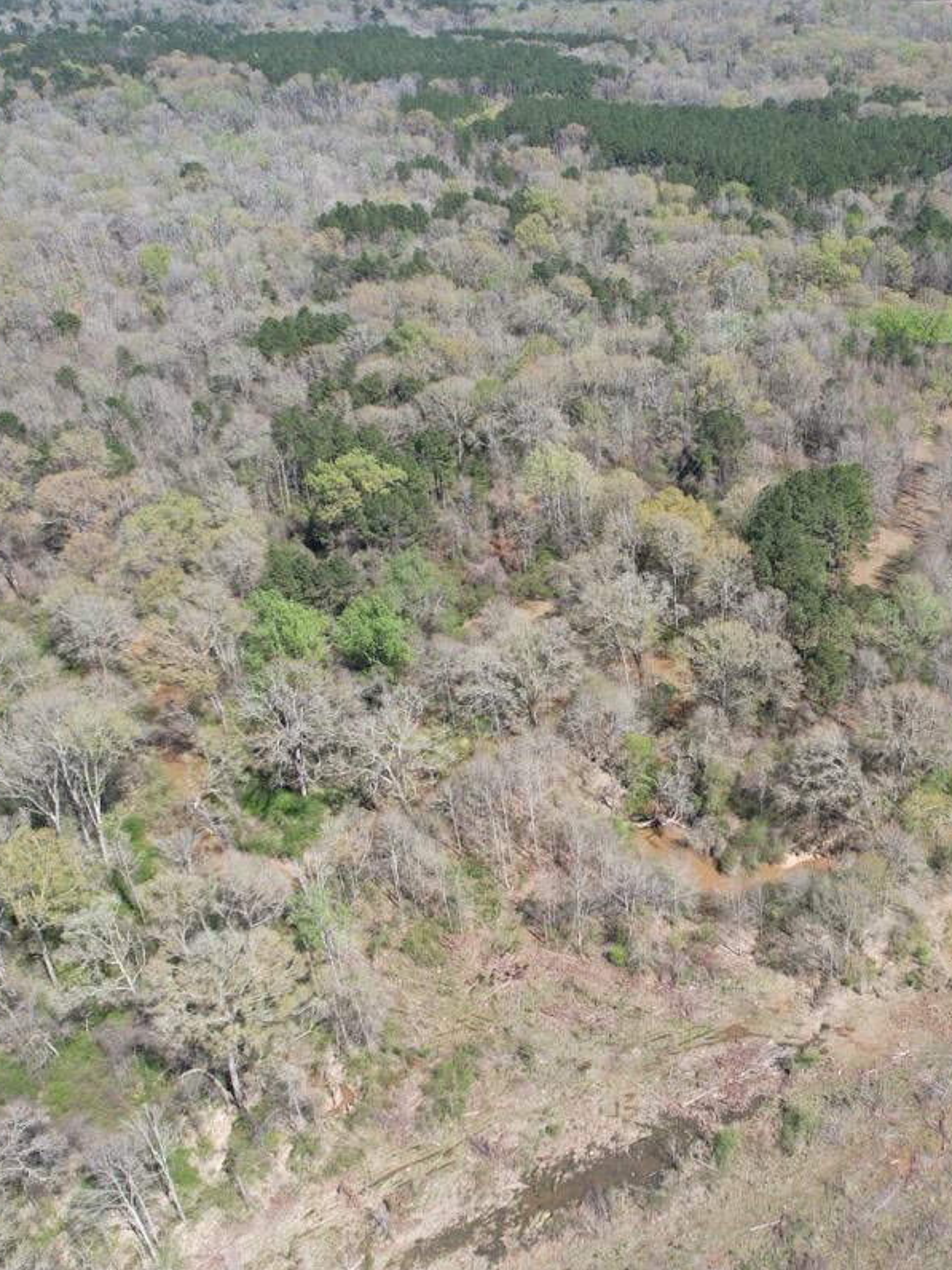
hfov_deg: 40.6
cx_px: 719
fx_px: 1247
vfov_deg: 53.9
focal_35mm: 34
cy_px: 677
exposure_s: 1/1000
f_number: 2.8
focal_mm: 8.38
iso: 100
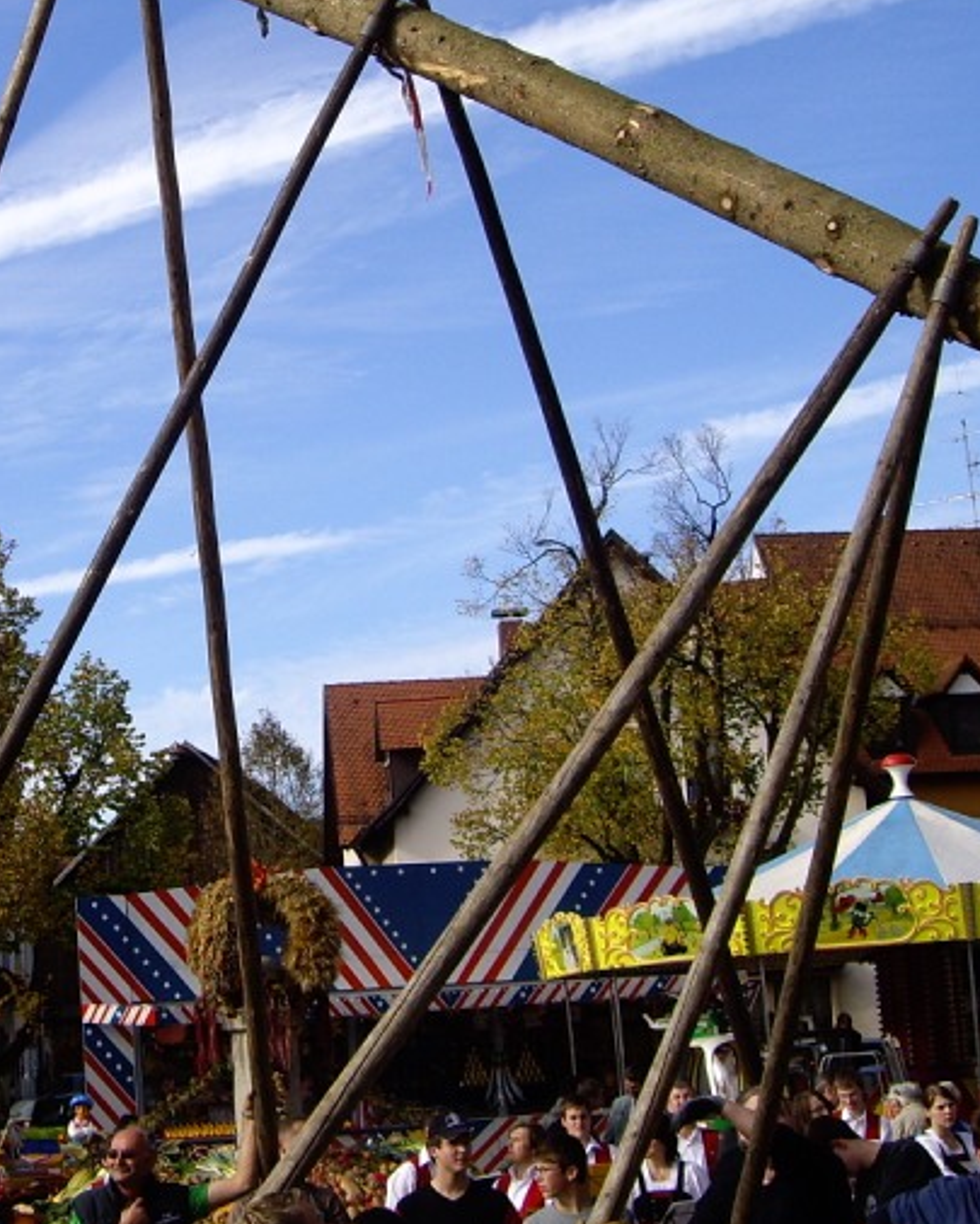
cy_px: 404
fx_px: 2718
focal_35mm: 75
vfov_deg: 25.2
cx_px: 97
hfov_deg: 20.0
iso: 50
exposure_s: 1/250
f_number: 4.3
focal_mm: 6.2
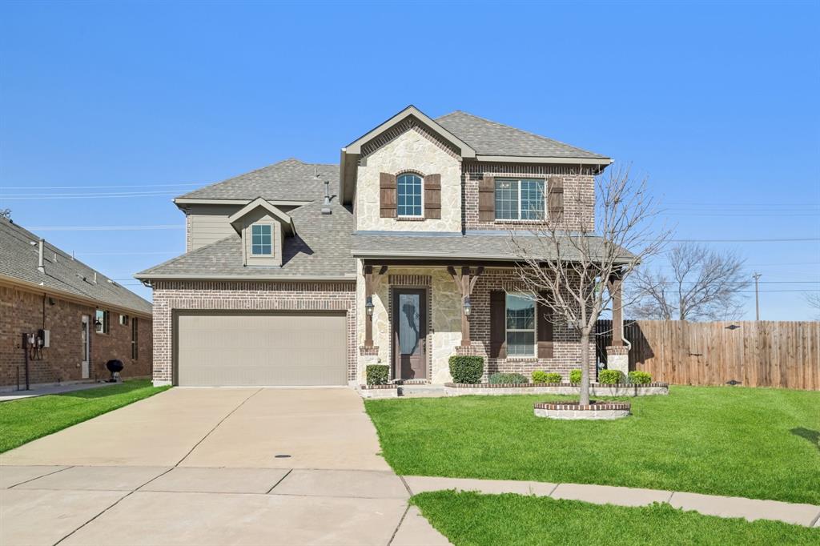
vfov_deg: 43.6
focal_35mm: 30
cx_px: 410
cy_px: 273
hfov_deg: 61.9
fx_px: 683
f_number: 8
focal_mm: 30
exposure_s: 1/2000
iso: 400
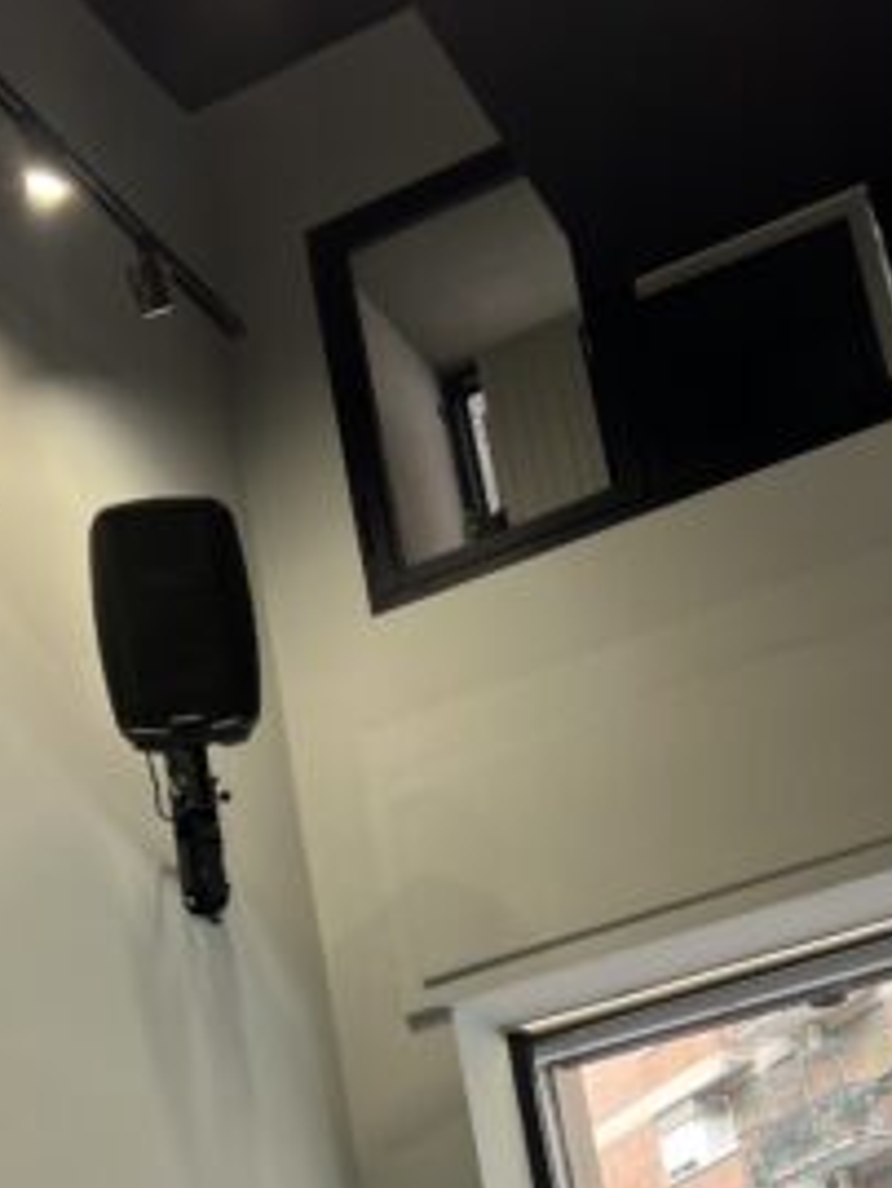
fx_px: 1991
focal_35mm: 58
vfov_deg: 32.0
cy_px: 1007
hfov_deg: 25.2
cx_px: 534
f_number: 1.5
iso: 32
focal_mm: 5.7
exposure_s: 1/116
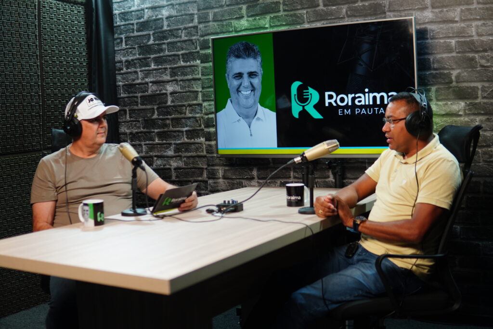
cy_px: 164
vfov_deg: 29.9
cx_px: 246
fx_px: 616
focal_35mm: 45
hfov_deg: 43.6
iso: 160
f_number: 1.6
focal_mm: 30
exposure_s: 1/250
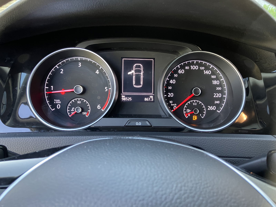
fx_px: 223
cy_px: 104
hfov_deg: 63.4
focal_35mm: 28
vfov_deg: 49.7
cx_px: 138
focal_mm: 3.99
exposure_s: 1/49
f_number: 1.8
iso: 200
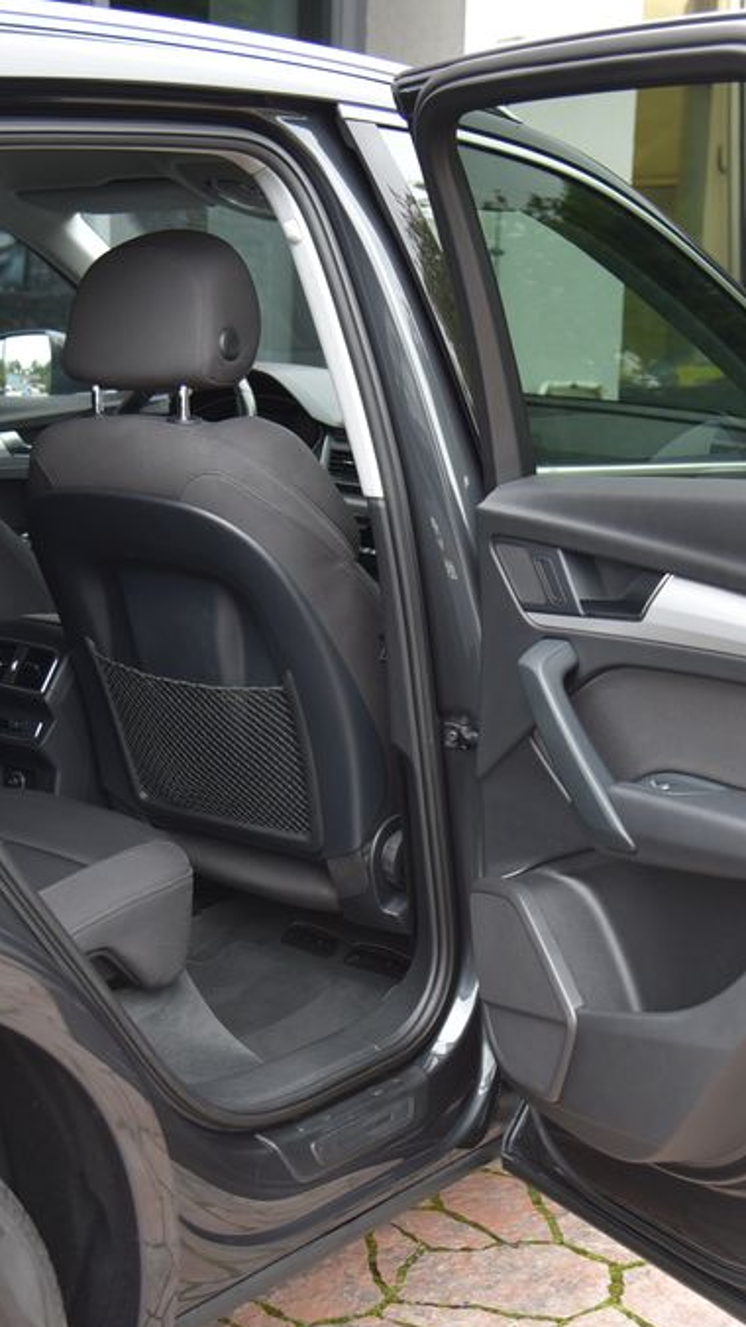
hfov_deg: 22.2
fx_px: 1900
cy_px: 669
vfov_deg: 38.5
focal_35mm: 54
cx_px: 375
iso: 500
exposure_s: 1/30
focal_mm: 34
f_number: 4
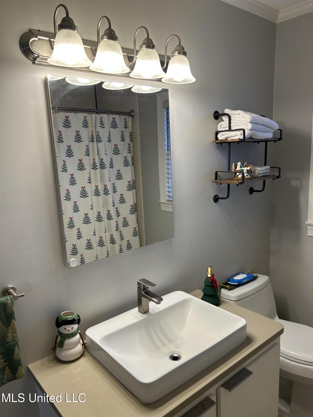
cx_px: 156
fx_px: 313
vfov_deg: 67.3
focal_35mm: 26
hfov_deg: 53.1
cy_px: 208
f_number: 1.5
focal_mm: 5.7
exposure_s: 1/120
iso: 64
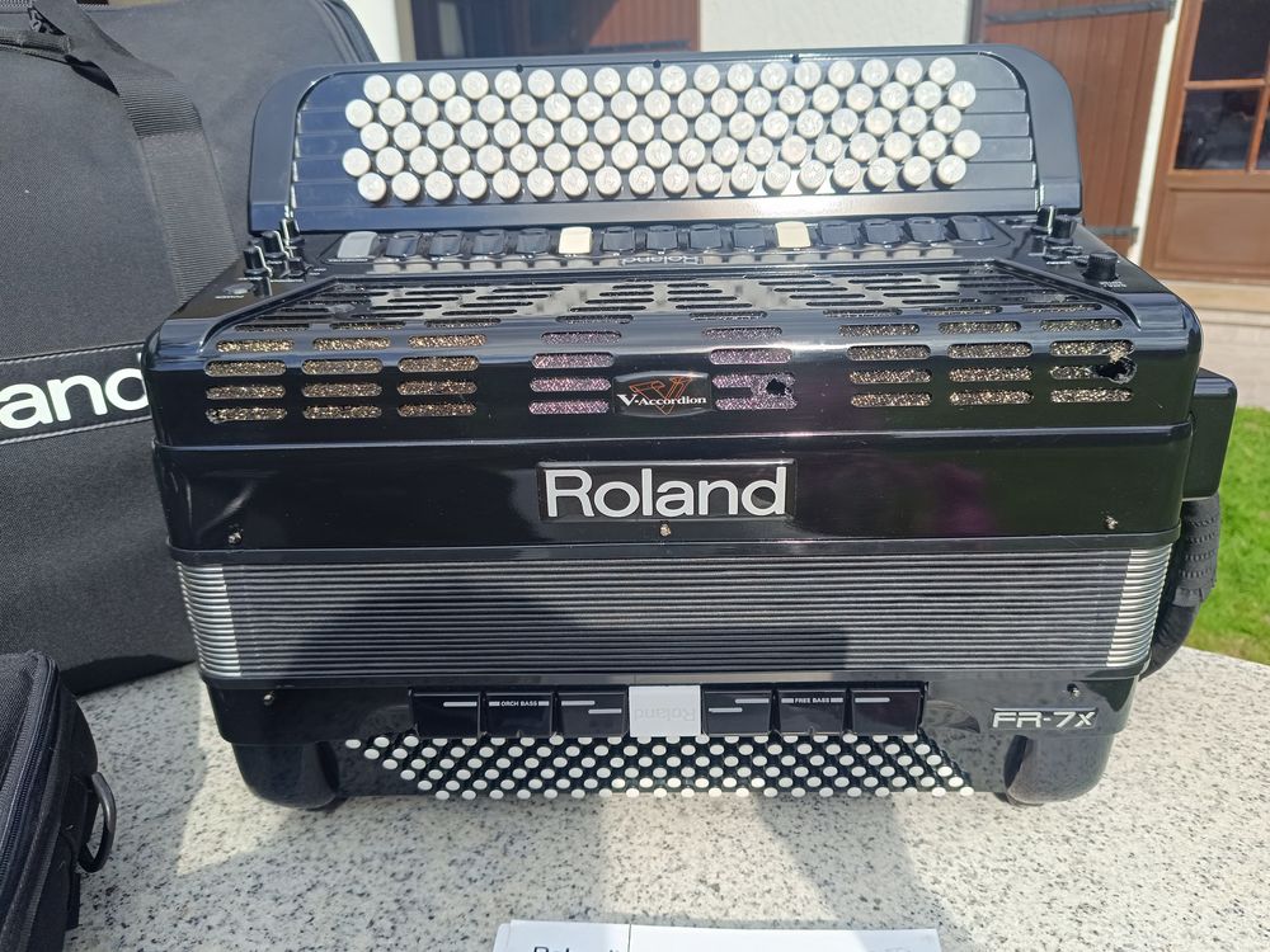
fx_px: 881
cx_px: 635
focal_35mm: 24
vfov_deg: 56.8
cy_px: 476
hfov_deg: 71.6
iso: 51
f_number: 1.88
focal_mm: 5.59
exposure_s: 1/614
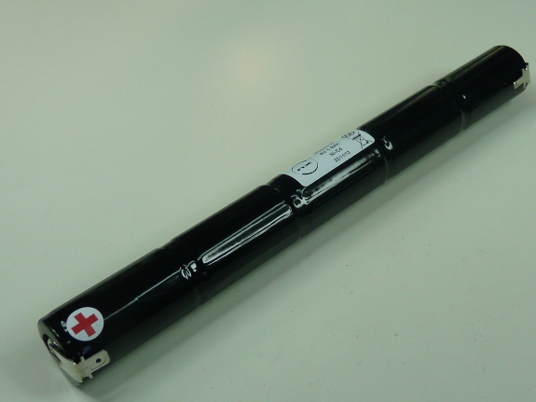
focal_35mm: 49
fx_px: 759
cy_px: 214
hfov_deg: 38.9
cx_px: 283
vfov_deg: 29.7
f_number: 2.8
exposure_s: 1/80
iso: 100
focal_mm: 4.8
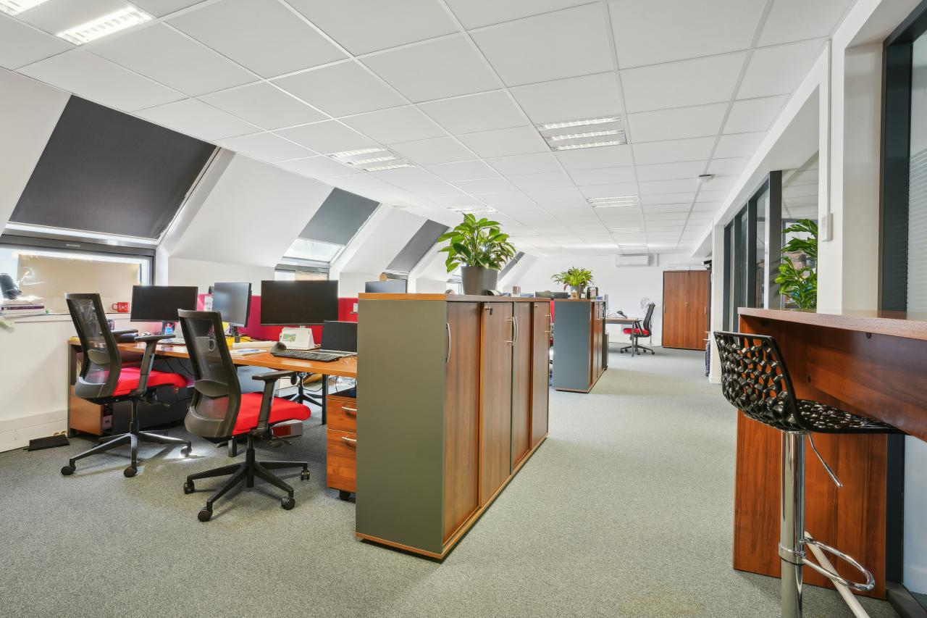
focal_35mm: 17
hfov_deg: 93.3
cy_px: 309
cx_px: 464
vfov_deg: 70.4
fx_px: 438
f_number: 11
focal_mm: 17
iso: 200
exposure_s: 1/3.33
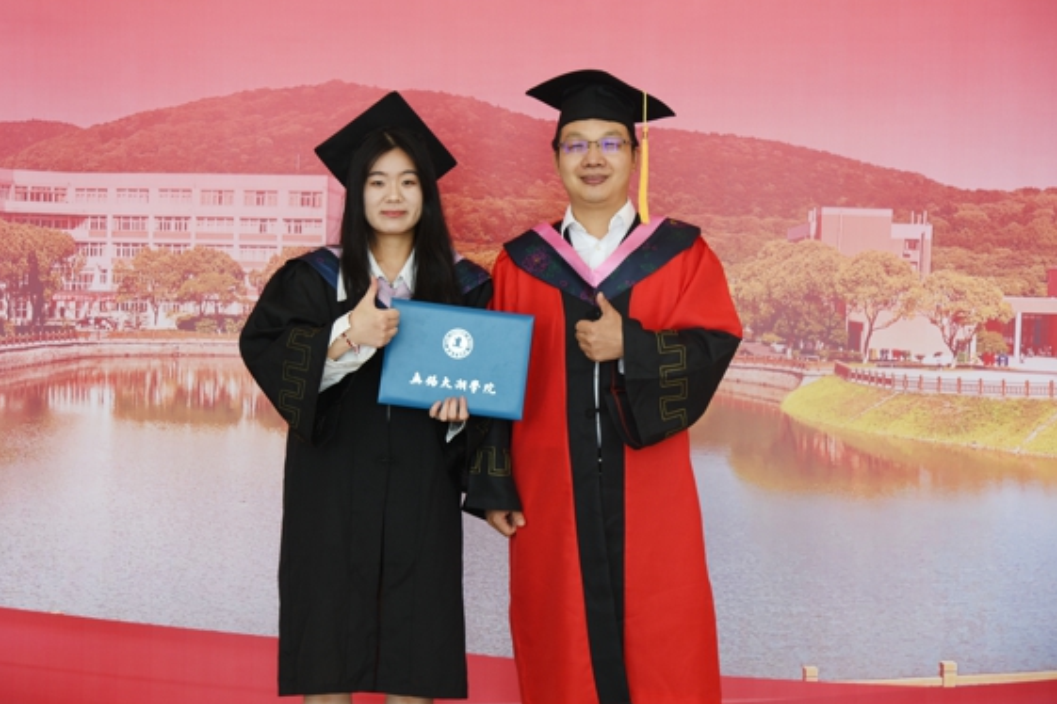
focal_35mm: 80
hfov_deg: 25.4
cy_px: 289
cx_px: 490
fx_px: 2349
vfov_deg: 17.1
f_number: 4
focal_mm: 66
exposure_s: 1/80
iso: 180
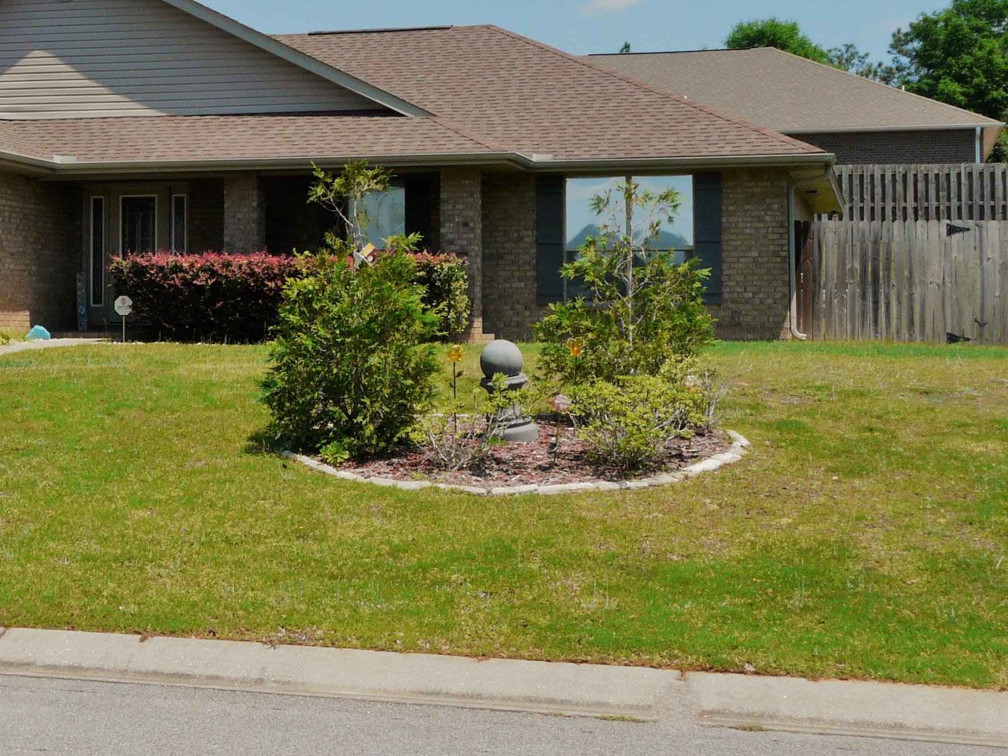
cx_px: 260
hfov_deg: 27.1
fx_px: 2068
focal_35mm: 71
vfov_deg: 20.6
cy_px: 226
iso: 100
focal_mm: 7
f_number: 5.6
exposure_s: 1/400
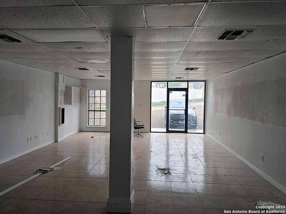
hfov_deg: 73.9
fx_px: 190
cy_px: 107
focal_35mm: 23
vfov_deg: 58.9
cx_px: 143
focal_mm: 6.3
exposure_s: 1/180
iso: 125
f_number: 1.7
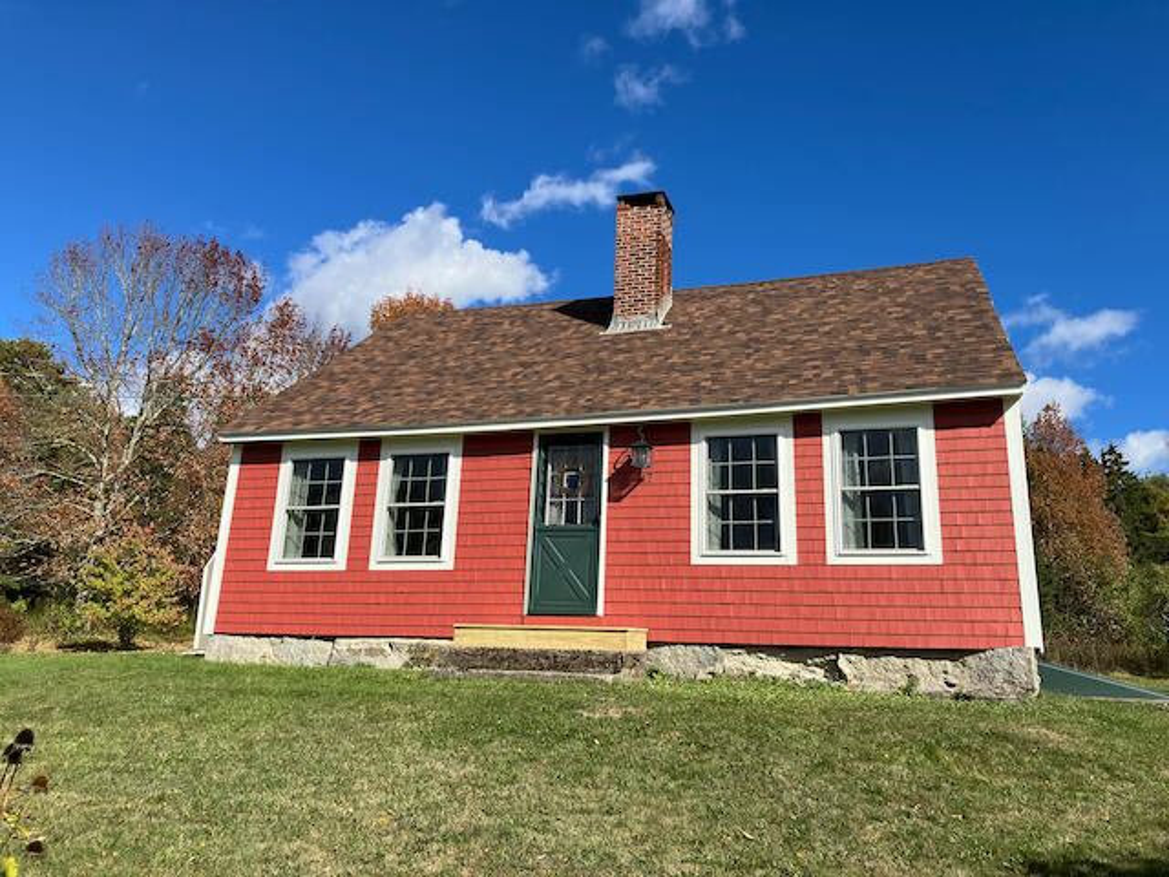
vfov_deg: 49.7
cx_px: 584
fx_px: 946
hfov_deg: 63.4
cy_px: 438
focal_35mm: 28
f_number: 1.8
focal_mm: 3.99
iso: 32
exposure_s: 1/1869
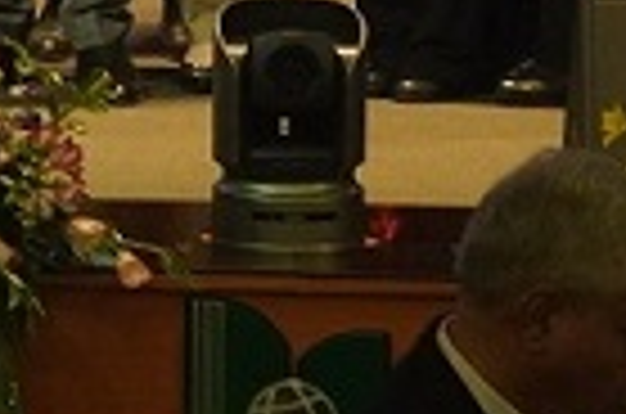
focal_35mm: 379
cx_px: 135
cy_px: -526
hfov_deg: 5.4
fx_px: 6575
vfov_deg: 3.6
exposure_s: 1/100
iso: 4000
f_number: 5.6
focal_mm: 50
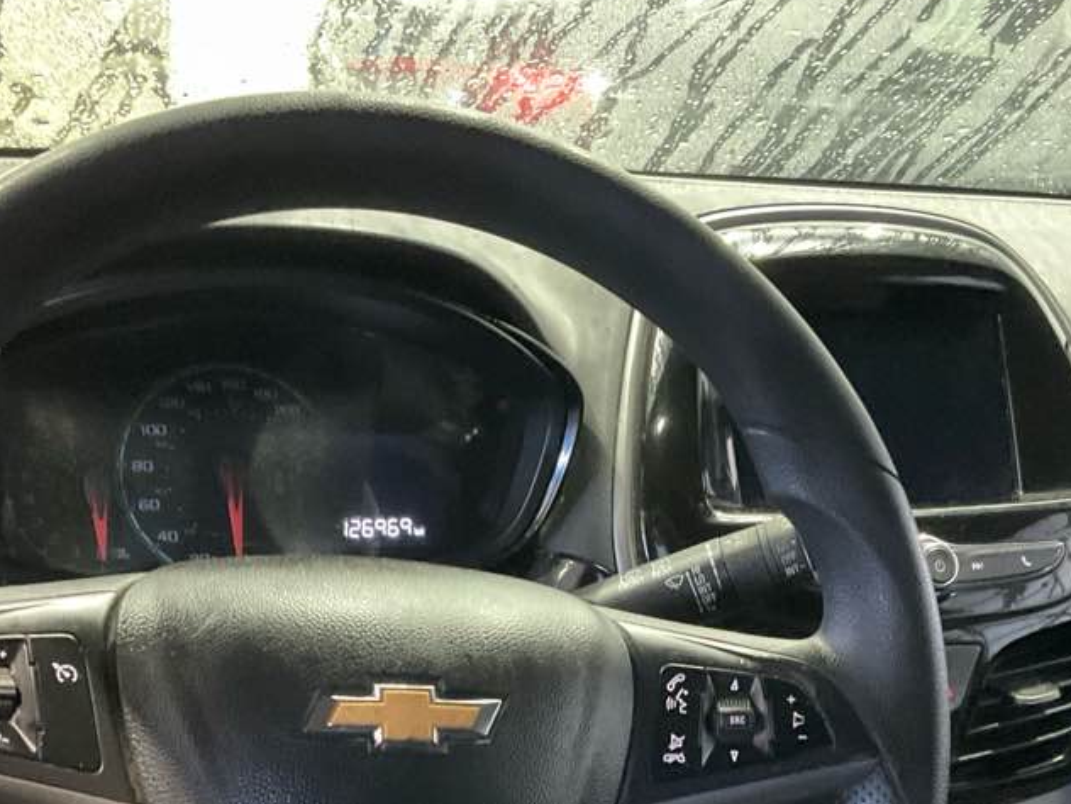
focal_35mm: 52
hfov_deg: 36.8
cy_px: 695
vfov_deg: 27.2
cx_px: 548
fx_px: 1609
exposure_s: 1/30
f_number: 1.8
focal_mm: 3
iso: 500
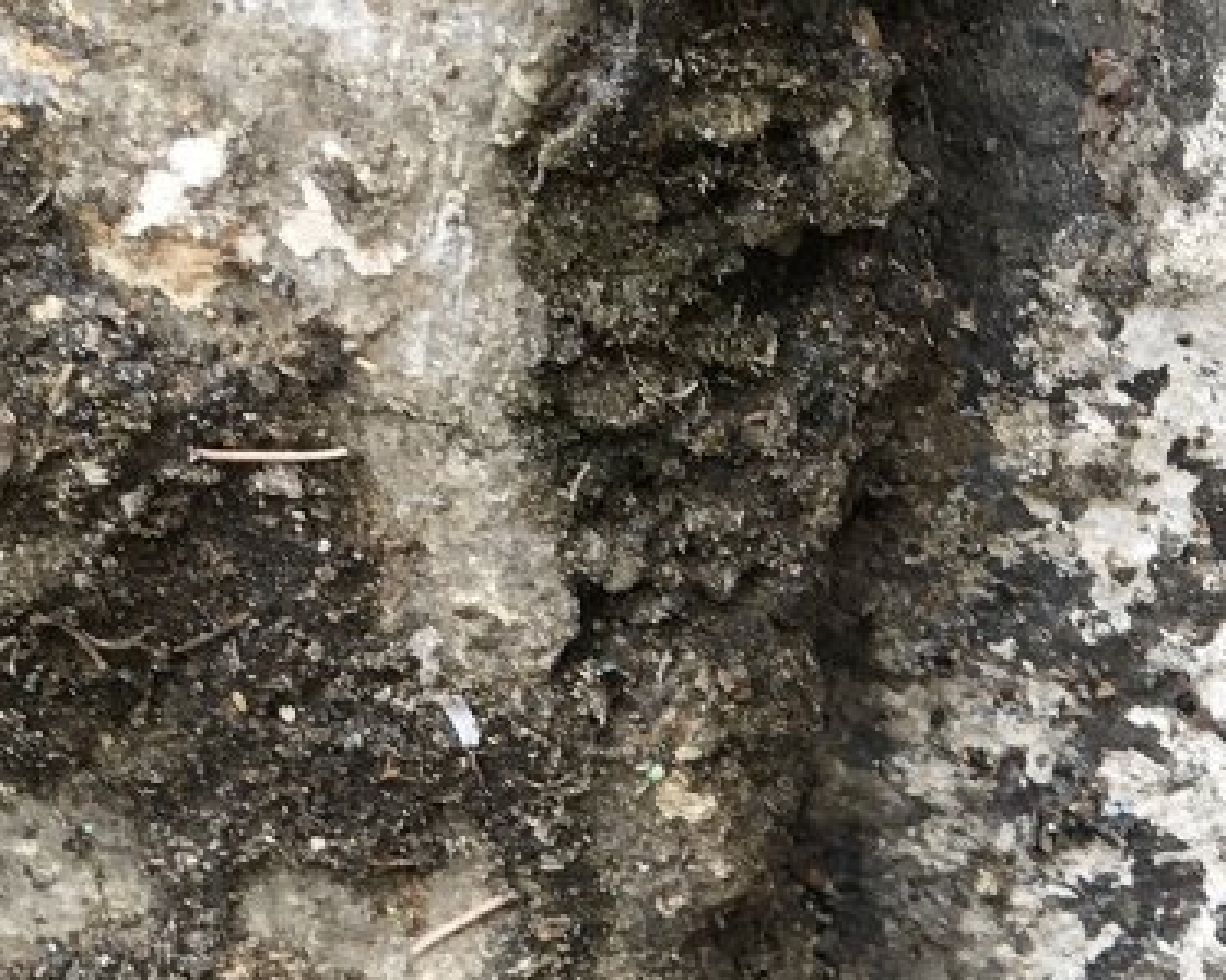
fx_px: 4389
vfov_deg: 12.2
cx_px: 1865
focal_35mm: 121
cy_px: 1439
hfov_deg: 14.7
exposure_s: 1/122
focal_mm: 4.15
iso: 25
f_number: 2.2
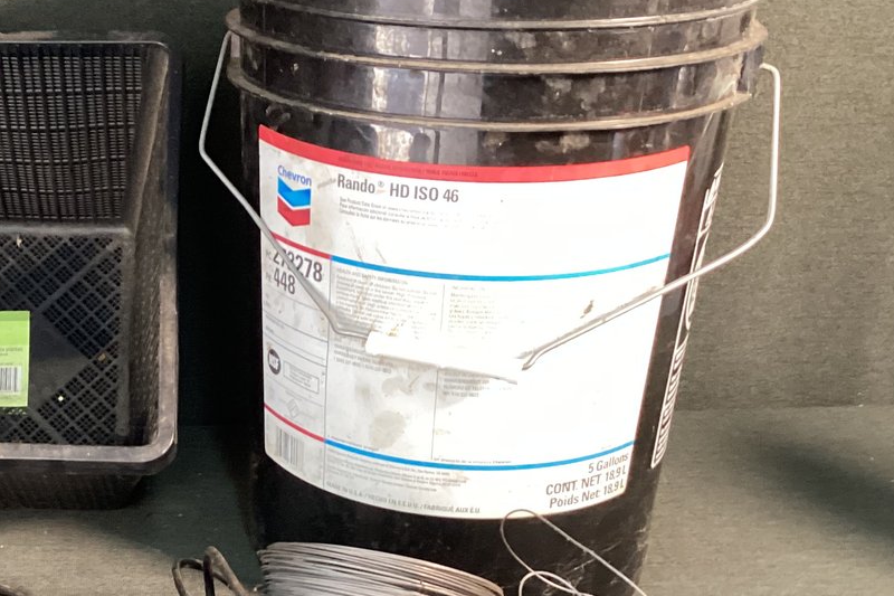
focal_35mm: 61
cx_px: 147
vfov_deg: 22.1
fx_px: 1514
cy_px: 425
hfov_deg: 31.8
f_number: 2.4
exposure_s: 1/60
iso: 400
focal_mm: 3.3
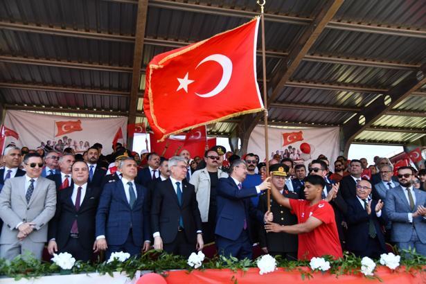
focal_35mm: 35
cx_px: 213
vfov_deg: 37.9
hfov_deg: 54.4
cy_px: 142
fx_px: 414
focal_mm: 35
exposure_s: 1/1250
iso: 640
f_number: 4.5
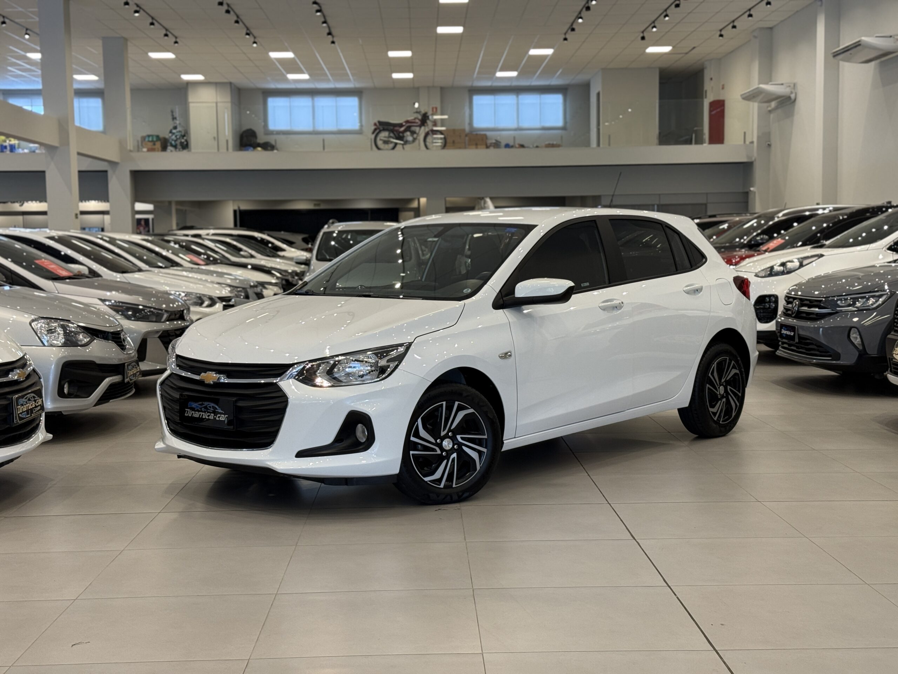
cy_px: 337
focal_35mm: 48
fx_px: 1245
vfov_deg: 30.3
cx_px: 449
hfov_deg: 39.7
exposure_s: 1/60
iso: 80
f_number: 1.78
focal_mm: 6.76
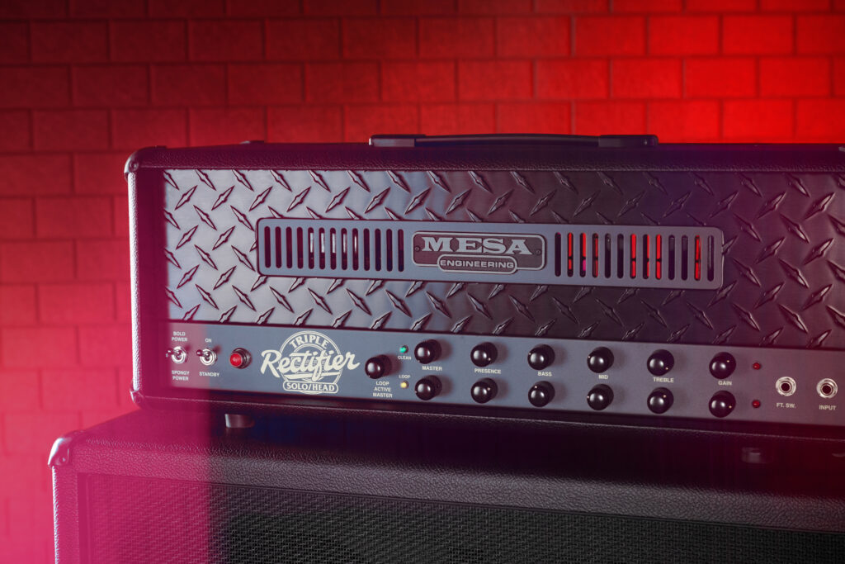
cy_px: 282
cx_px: 422
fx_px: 1596
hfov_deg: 29.7
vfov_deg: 20.0
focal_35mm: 68
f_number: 7.1
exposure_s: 1/2
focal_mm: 68
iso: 800
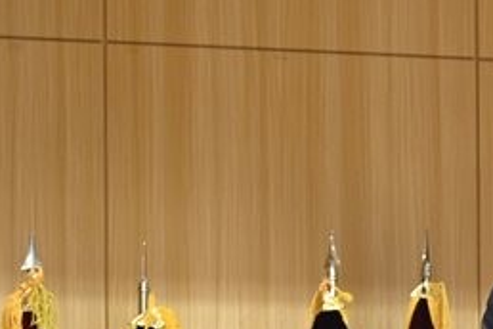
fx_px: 5724
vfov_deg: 3.3
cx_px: 690
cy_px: 375
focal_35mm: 418
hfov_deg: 4.9
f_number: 5
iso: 3200
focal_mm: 120
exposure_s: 1/200
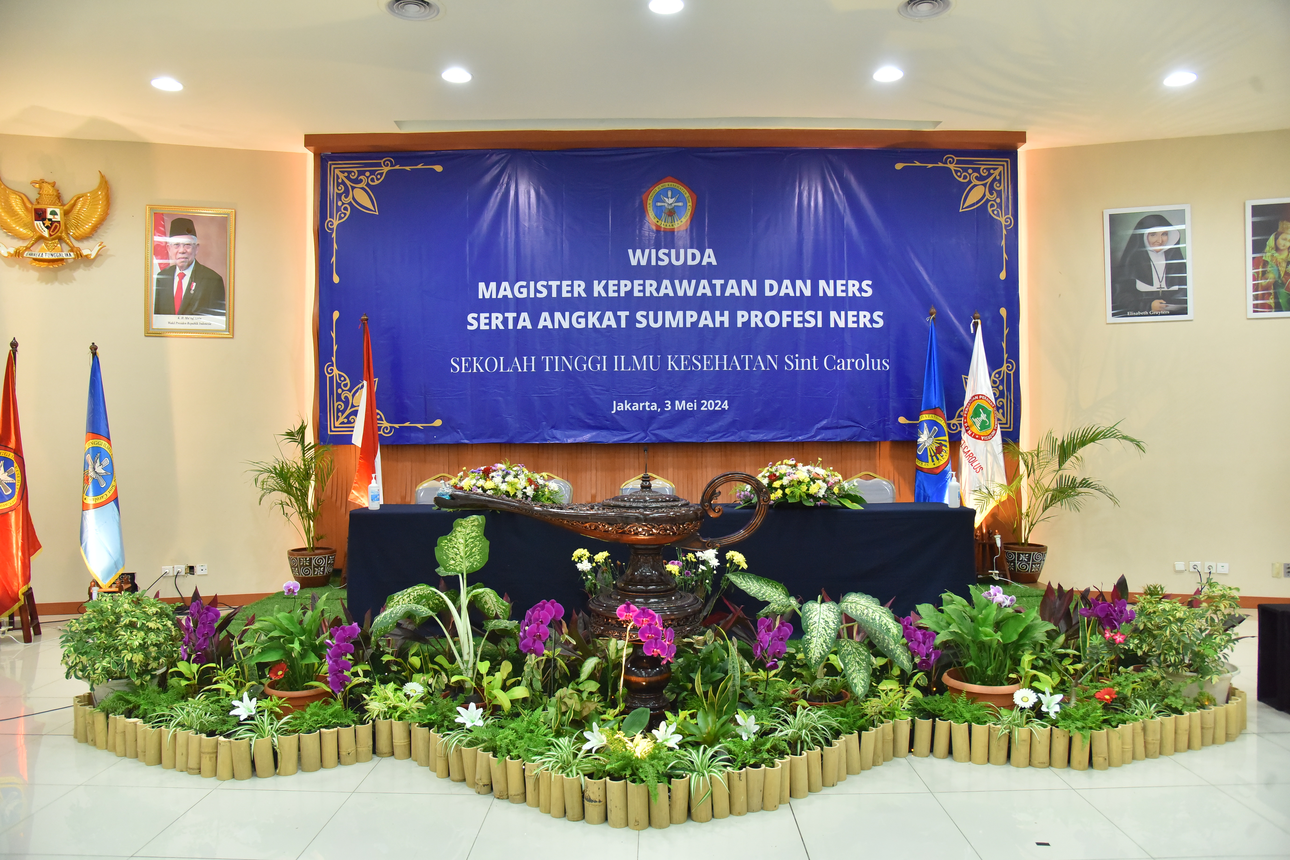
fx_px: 860
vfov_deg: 53.1
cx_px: 645
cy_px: 430
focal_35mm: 24
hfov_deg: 73.7
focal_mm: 24
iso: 2000
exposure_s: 1/125
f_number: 5
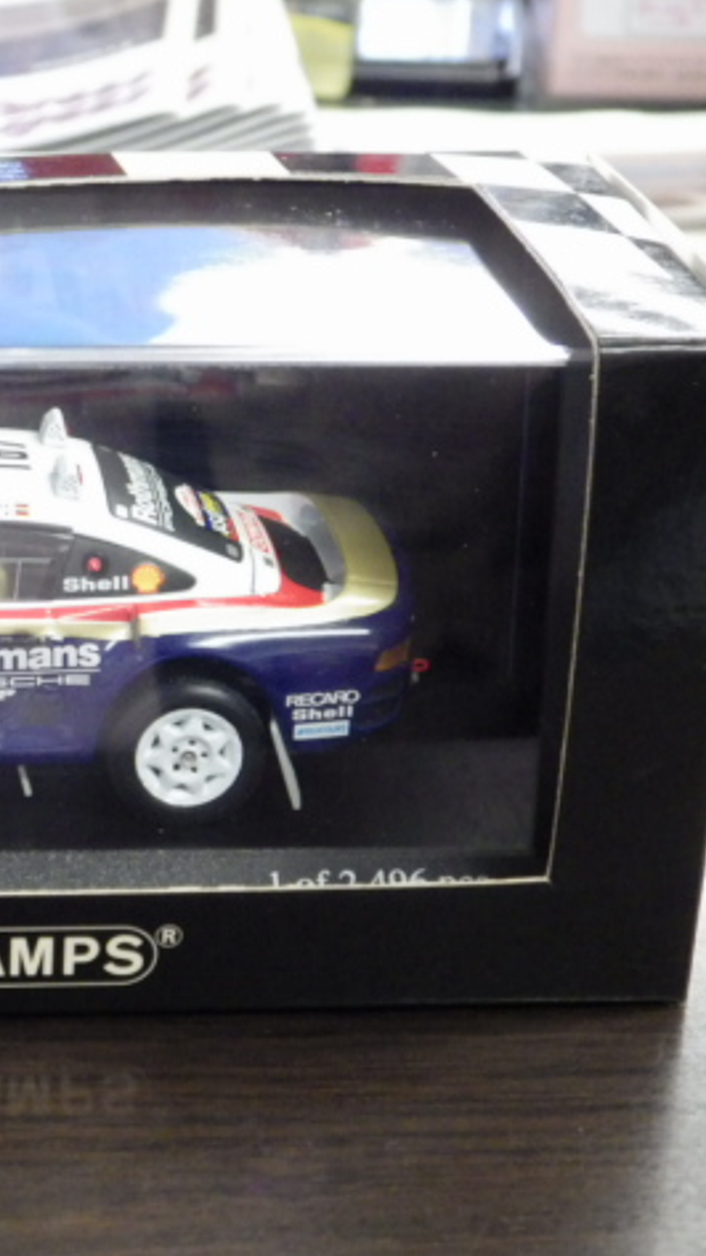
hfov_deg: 13.6
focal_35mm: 87
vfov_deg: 24.5
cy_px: 632
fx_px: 2896
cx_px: -85
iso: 800
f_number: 4
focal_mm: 10.7
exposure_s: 1/25
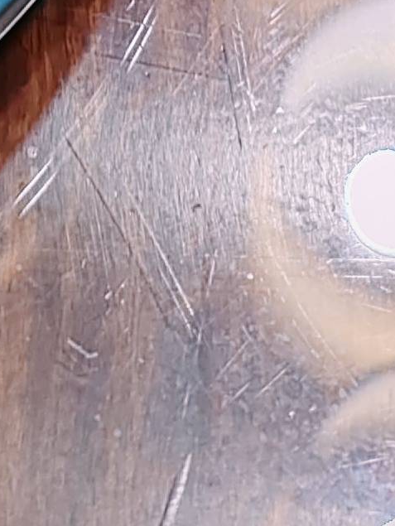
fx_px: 2356
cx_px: -149
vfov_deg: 10.1
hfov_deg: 9.4
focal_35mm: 155
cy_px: -944
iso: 678
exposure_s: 1/50
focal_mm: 6.14
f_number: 1.8
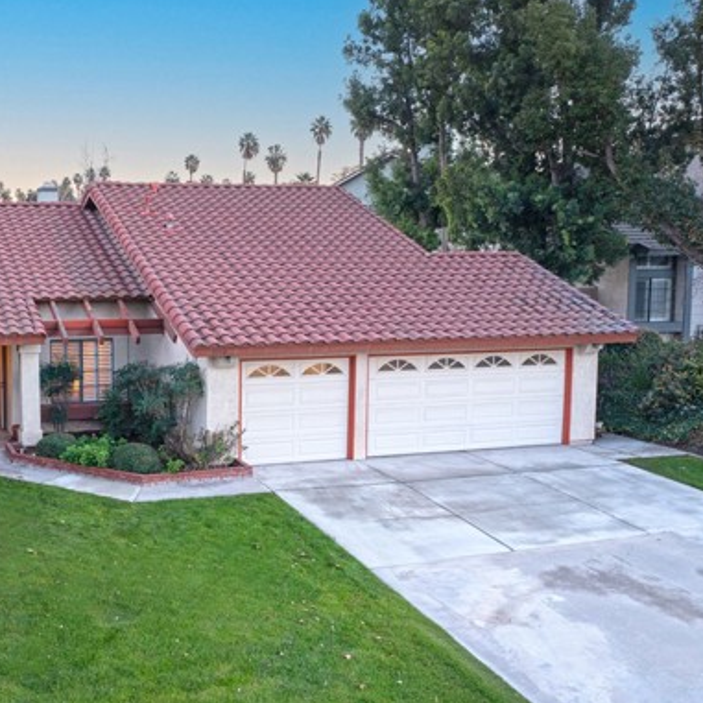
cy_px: 343
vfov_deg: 41.9
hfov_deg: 39.9
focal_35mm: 40
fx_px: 919
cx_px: 127
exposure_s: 1/50
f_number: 4
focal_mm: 10.26
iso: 400
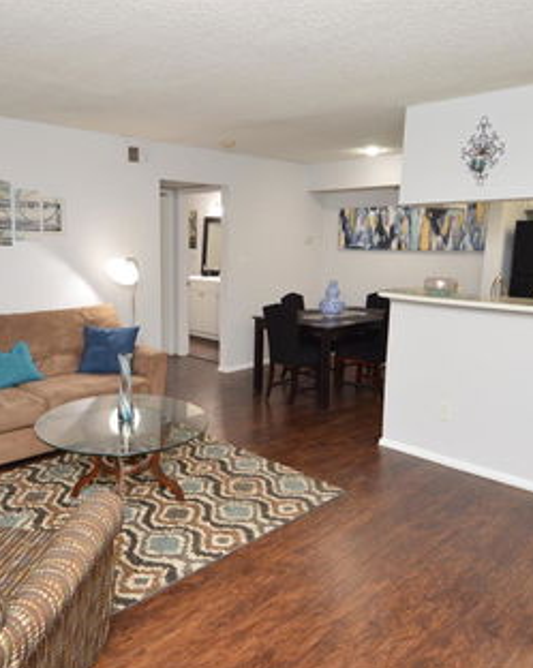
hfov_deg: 54.3
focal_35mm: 26
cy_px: 335
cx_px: 201
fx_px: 513
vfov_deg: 66.1
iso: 1250
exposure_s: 1/60
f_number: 4
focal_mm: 12
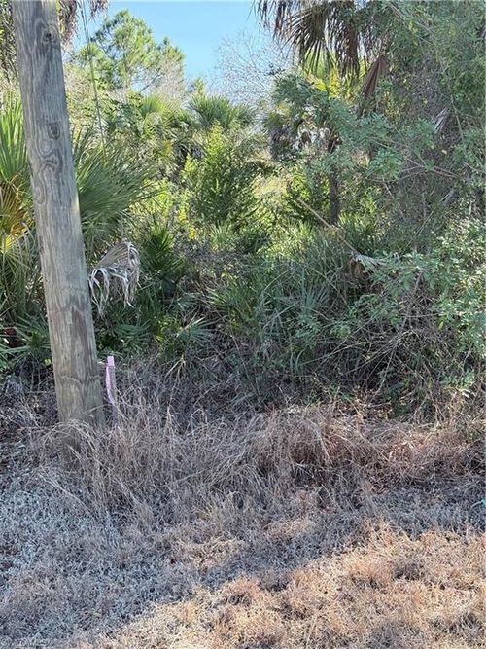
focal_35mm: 48
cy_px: 324
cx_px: 243
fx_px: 899
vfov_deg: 39.7
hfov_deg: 30.3
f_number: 1.78
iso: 100
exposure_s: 1/601
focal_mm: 6.76
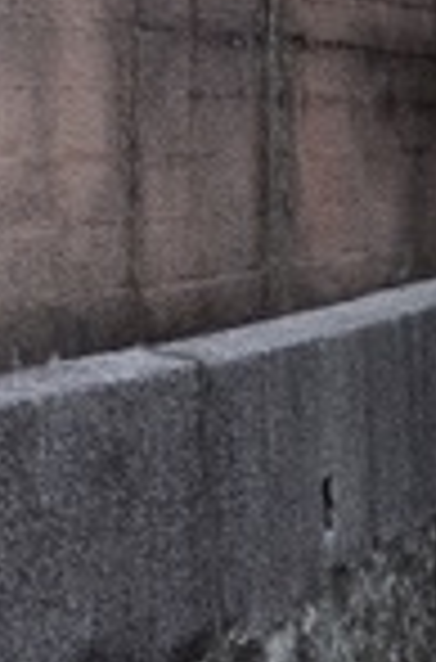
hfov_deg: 6.3
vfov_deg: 9.8
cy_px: 723
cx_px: 933
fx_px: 3805
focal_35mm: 208
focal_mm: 18.3
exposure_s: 1/250
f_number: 2.8
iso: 200
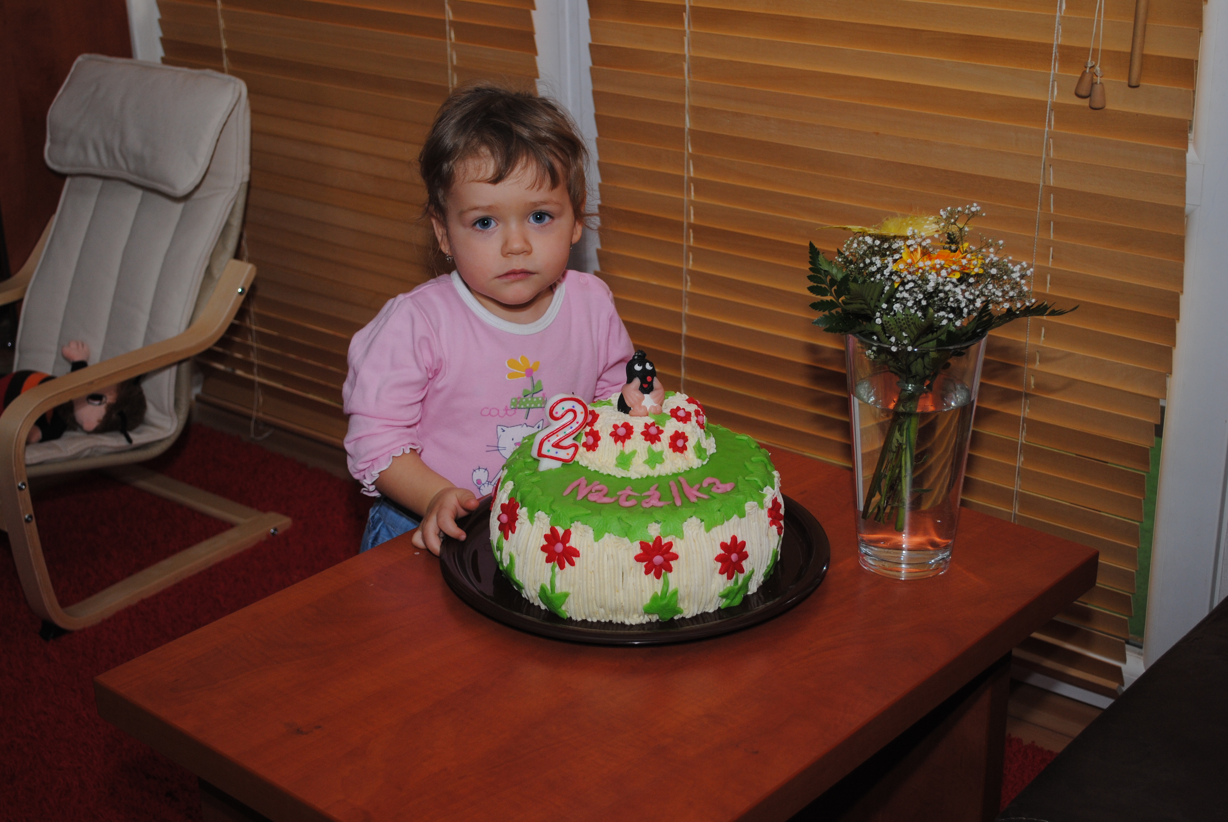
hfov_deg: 37.8
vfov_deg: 25.8
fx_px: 1793
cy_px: 411
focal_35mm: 52
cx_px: 614
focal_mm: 35
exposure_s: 1/60
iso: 200
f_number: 5
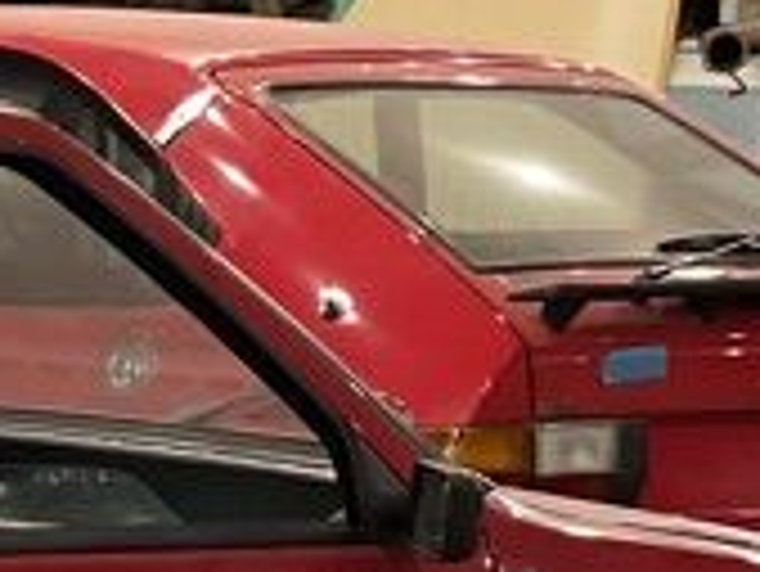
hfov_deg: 6.1
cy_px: 423
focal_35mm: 315
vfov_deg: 4.7
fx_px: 6921
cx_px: -845
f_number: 2
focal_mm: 6
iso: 400
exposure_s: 1/25
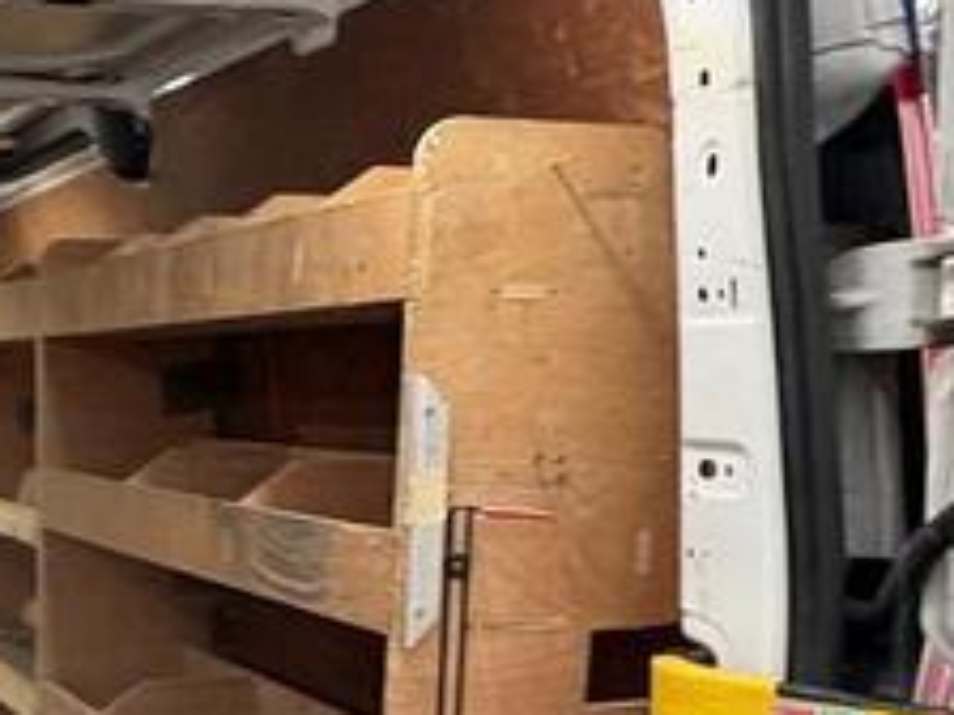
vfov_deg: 24.8
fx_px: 1543
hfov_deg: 31.9
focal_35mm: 56
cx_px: 13
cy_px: 732
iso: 250
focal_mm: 2.22
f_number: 2.2
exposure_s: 1/90
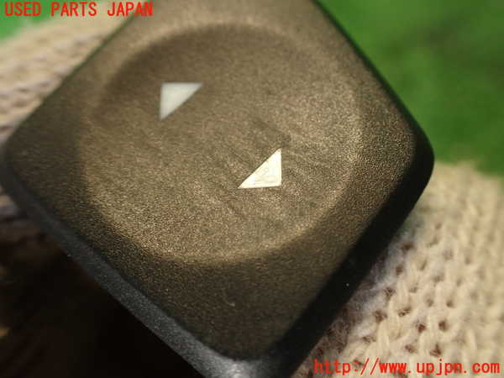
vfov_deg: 46.8
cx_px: 252
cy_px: 189
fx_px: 437
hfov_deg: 60.0
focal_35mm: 30
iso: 200
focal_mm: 5.4
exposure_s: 1/50
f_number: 2.3
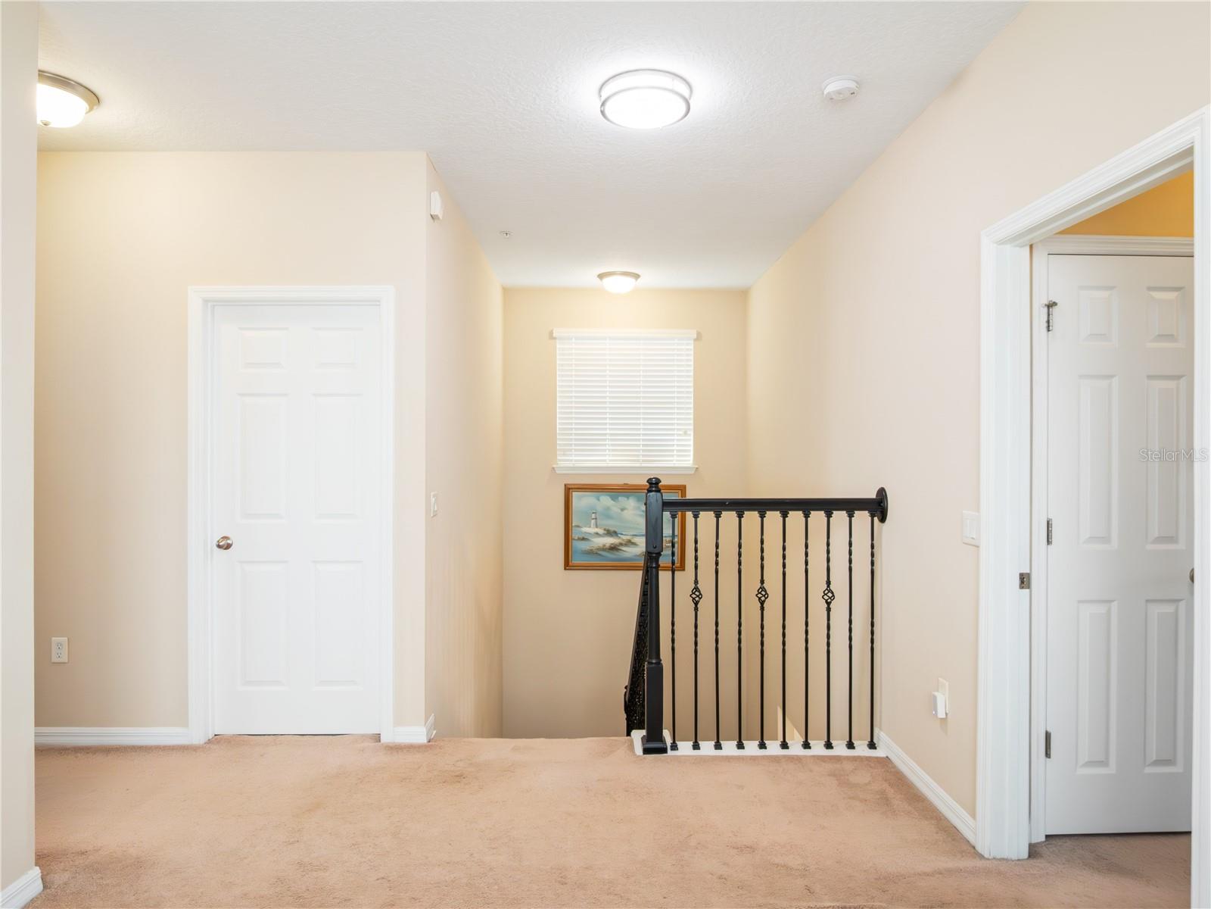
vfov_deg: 66.0
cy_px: 454
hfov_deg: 81.7
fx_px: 700
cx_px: 606
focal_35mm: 20
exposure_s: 1/60
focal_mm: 10
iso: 2500
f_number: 6.3
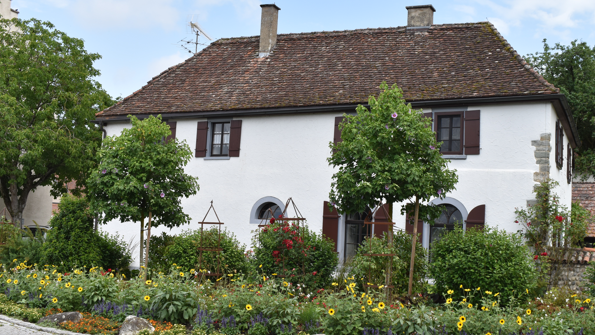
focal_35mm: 45
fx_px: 710
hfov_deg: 45.4
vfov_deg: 26.5
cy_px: 164
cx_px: 320
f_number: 10
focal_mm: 26
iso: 400
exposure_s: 1/400
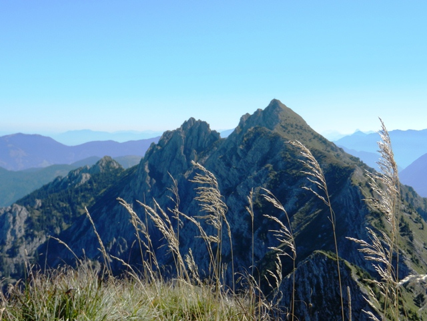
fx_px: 654
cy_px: 160
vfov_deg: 27.5
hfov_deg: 36.2
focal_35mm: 53
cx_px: 214
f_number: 4.4
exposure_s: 1/800
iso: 160
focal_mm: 9.4
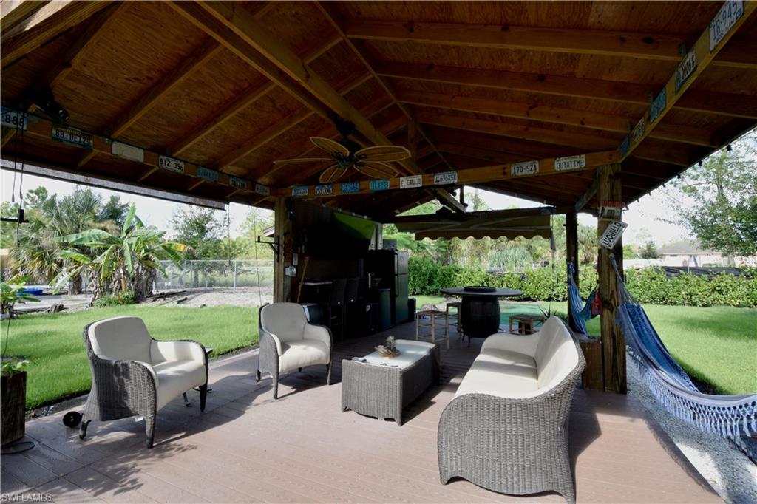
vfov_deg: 77.3
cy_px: 252
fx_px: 315
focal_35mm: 15
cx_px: 378
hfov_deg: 100.4
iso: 320
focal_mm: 10
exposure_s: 1/50
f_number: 14
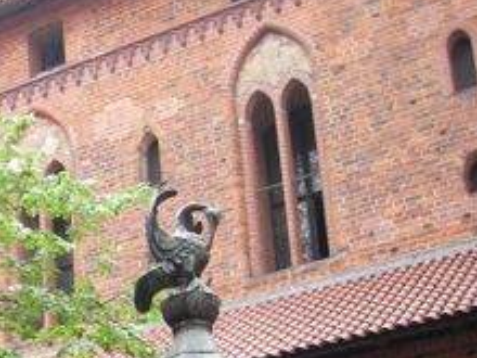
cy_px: 508
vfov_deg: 13.8
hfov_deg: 18.0
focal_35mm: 102
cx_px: -141
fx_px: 1406
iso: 50
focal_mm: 5.7
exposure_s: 1/53.4
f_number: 2.8
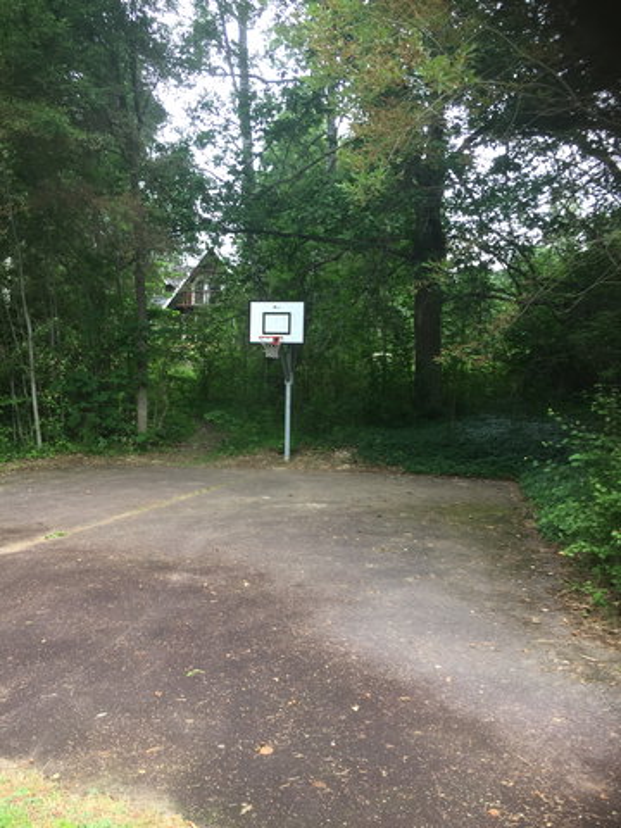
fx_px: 694
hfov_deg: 48.2
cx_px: 310
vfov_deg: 61.7
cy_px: 414
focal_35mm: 29
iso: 32
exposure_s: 1/50
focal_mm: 4.15
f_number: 2.2
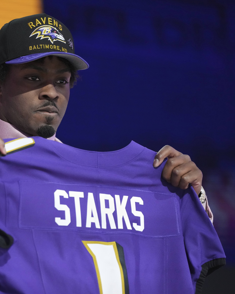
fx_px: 1660
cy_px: 147
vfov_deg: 10.1
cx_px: 37
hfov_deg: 8.1
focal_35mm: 191
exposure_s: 1/1600
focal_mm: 135
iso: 5000
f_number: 2.8
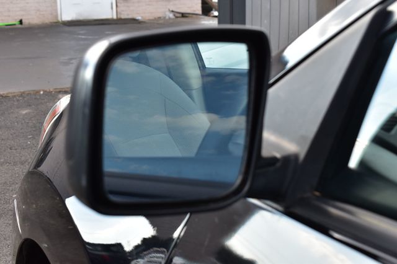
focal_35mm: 75
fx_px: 827
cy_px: 132
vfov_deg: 18.2
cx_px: 198
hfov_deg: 27.0
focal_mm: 50
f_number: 9
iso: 400
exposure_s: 1/125
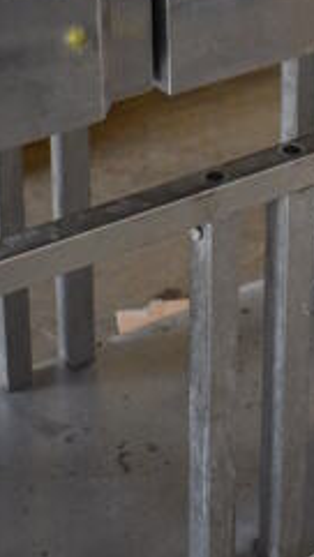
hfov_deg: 11.3
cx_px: 164
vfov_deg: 18.8
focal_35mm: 107
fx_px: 1580
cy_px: -126
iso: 800
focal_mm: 18
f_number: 3.5
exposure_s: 1/160
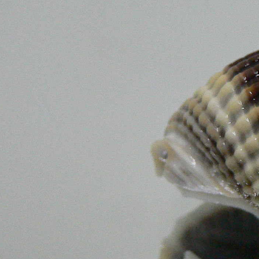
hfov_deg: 18.4
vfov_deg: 19.4
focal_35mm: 89
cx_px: 316
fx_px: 753
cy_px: 176
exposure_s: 1/60
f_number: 2.8
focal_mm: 4.6
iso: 200
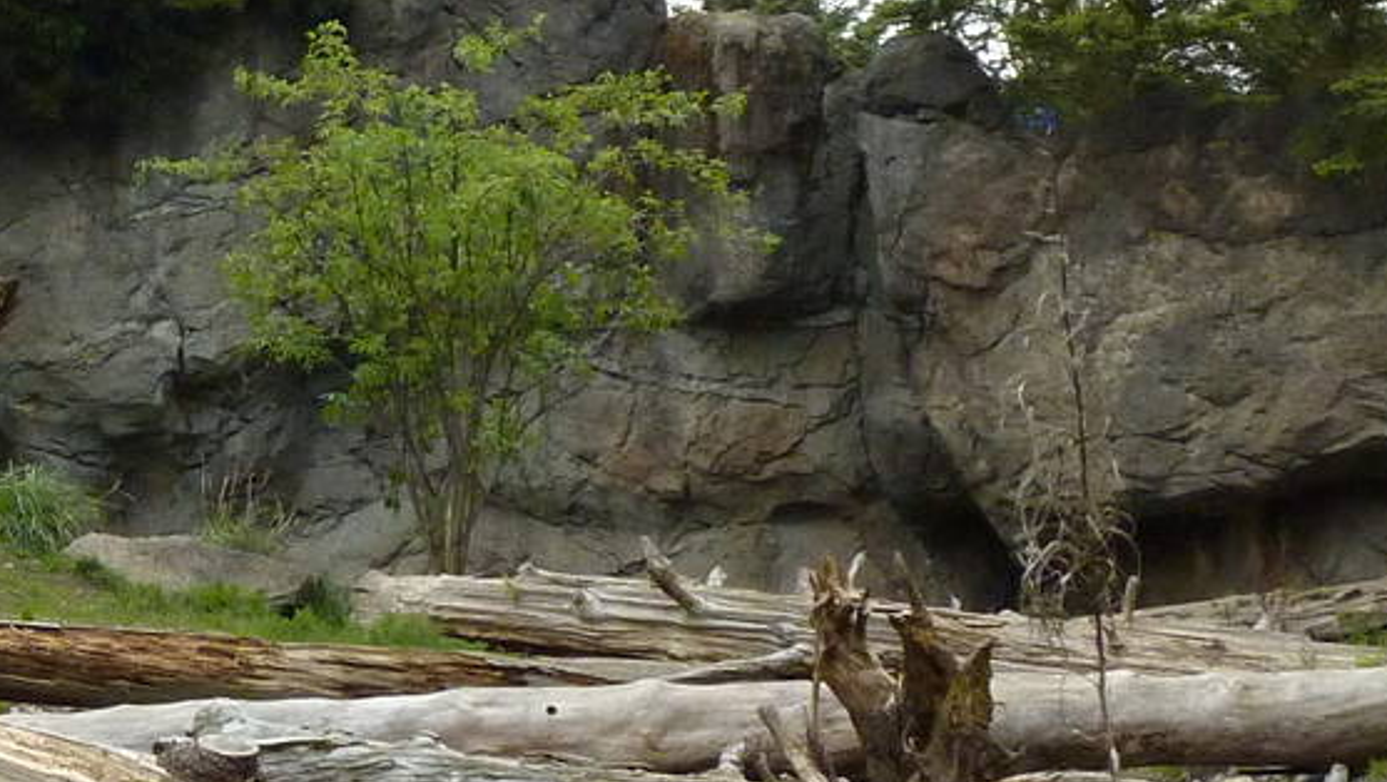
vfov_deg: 6.1
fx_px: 7249
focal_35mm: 197
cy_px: -144
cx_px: 70
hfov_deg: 10.9
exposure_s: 1/500
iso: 320
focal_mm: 10.3
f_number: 4
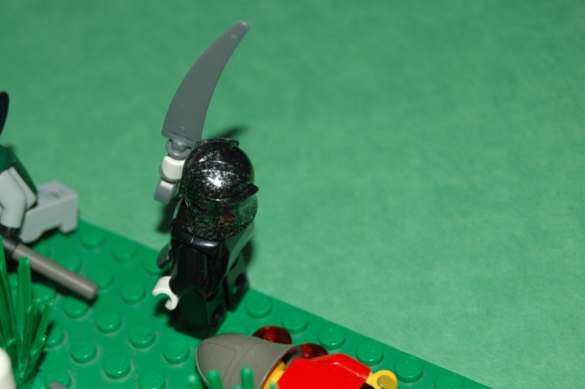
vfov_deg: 13.9
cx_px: 200
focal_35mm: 98
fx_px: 1591
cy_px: 207
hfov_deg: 20.8
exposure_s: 1/60
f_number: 5.6
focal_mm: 48
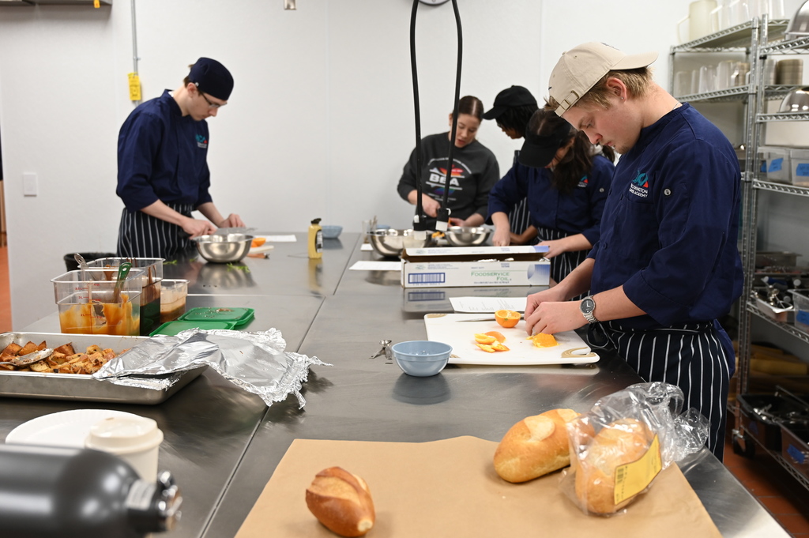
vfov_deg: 35.9
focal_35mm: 37
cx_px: 404
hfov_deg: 51.9
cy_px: 269
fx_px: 831
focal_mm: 37
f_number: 4
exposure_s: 1/125
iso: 900
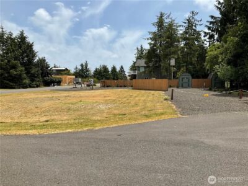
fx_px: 208
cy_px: 93
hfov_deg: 61.7
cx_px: 124
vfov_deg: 48.2
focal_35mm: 29
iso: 25
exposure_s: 1/2801
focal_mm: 3
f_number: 1.8
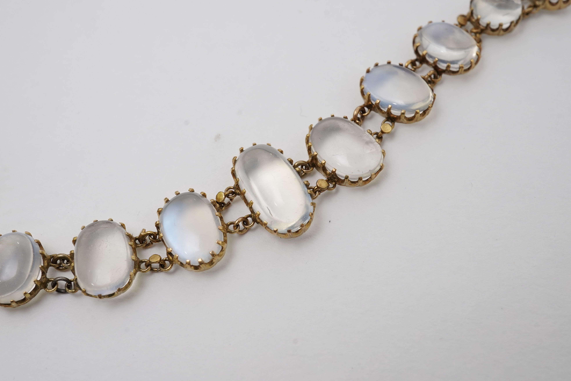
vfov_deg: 29.9
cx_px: 286
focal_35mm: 45
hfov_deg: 43.6
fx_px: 714
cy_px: 190
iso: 400
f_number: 22
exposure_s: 1/100
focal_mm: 30
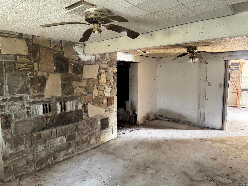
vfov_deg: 56.8
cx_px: 124
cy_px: 93
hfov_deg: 71.6
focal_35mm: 24
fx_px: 172
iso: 1000
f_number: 1.78
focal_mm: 6.76
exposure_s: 1/30
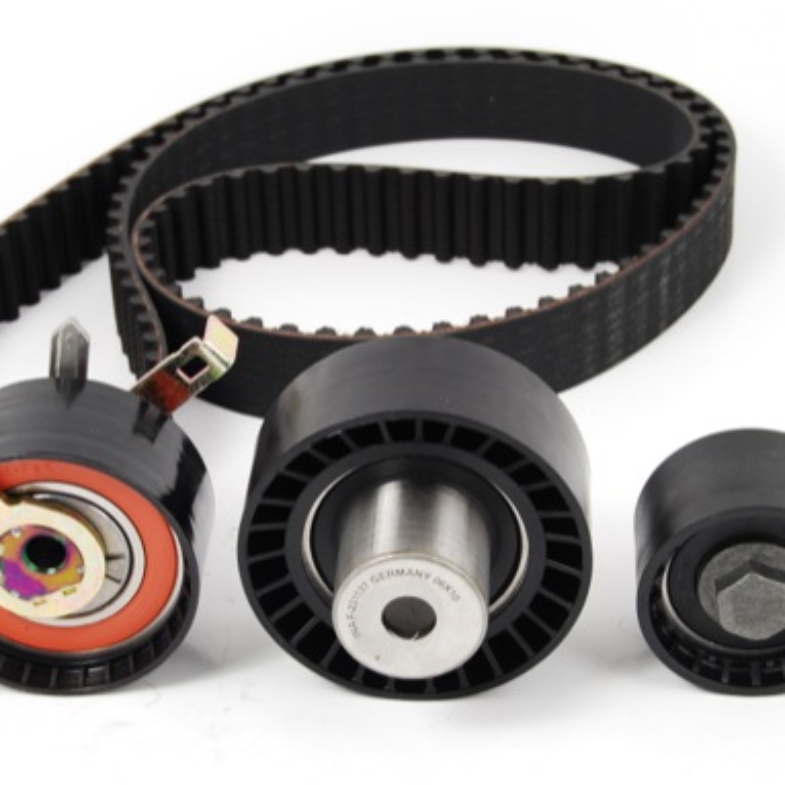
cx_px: 350
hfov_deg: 18.1
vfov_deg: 18.1
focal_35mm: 96
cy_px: 403
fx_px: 2463
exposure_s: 1/2
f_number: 16
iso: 100
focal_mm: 48
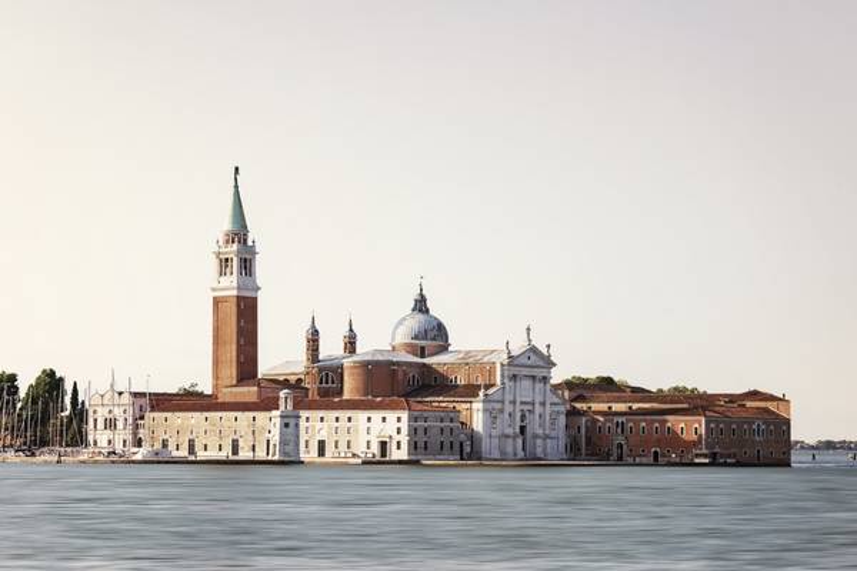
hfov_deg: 24.8
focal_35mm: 82
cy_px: 286
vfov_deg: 16.7
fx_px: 1952
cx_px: 428
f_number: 6.3
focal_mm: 82
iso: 64
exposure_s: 1/160
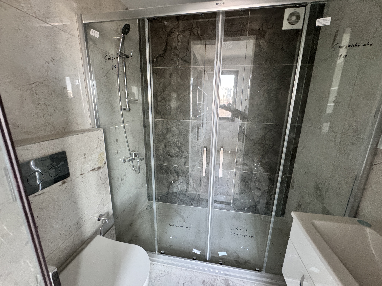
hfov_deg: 102.1
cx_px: 191
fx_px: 154
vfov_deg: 85.7
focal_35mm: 14
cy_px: 143
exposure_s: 1/60
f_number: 2.2
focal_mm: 2.22
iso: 800
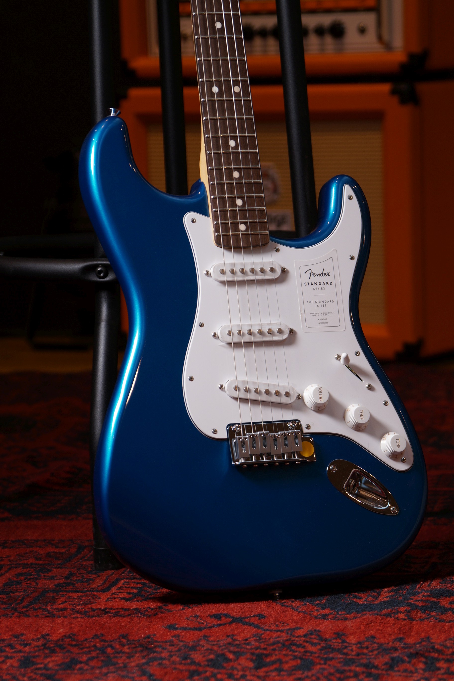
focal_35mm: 135
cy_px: 340
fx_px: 2554
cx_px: 227
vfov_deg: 15.2
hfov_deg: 10.2
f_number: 5
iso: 100
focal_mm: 90
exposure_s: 1/20
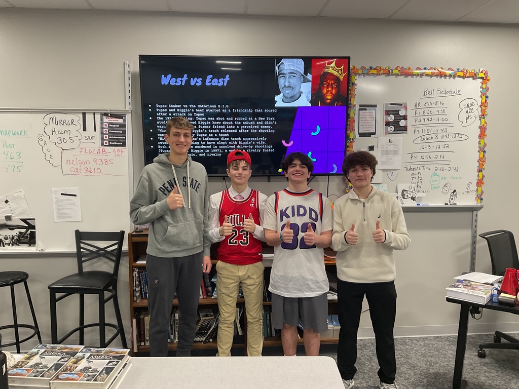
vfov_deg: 48.2
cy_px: 194
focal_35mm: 29
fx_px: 435
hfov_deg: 61.7
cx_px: 260
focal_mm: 3
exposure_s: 1/60
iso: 80
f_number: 1.8
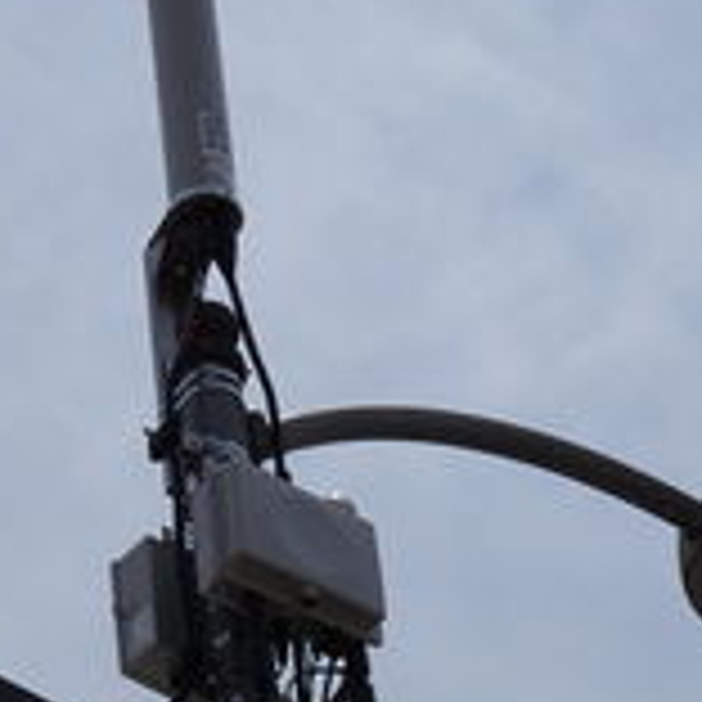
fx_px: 5461
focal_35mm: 238
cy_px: 396
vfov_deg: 7.4
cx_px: 410
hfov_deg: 7.4
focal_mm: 17.97
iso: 80
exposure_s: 1/1250
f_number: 5
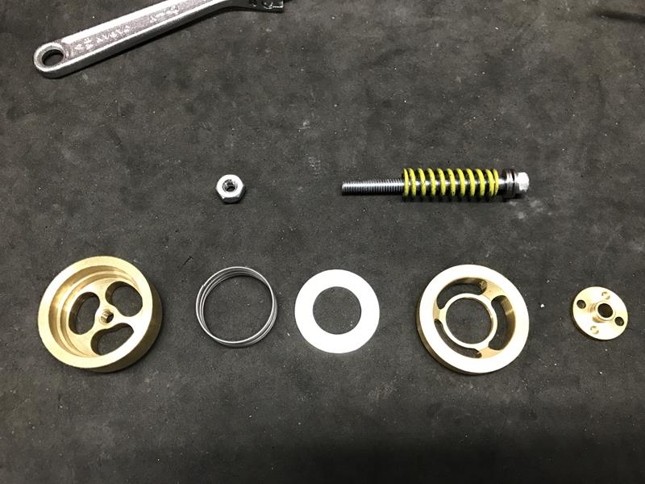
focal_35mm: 28
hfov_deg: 63.4
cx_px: 322
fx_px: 522
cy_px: 242
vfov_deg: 49.7
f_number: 1.8
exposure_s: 1/17
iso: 100
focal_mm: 3.99
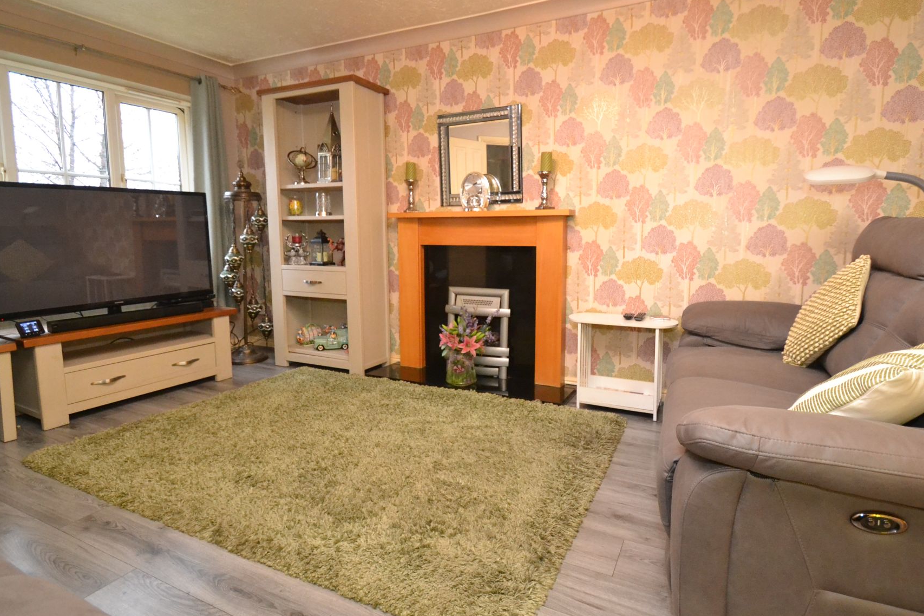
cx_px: 500
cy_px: 281
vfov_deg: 67.3
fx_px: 462
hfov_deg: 89.8
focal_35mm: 18
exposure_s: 1/60
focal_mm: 10
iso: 3200
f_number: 3.5
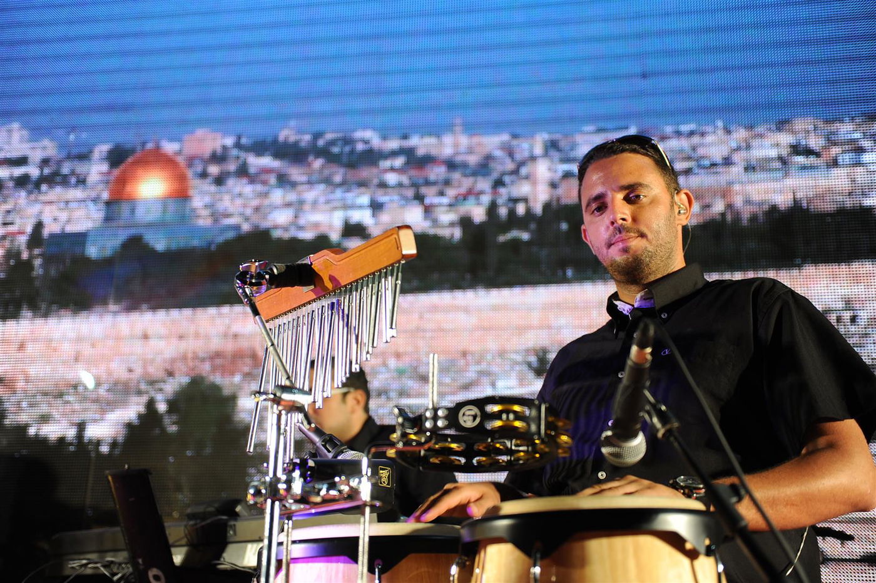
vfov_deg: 29.8
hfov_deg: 43.6
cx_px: 438
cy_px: 292
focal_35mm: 45
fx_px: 1094
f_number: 2.8
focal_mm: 45
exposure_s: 1/125
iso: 640
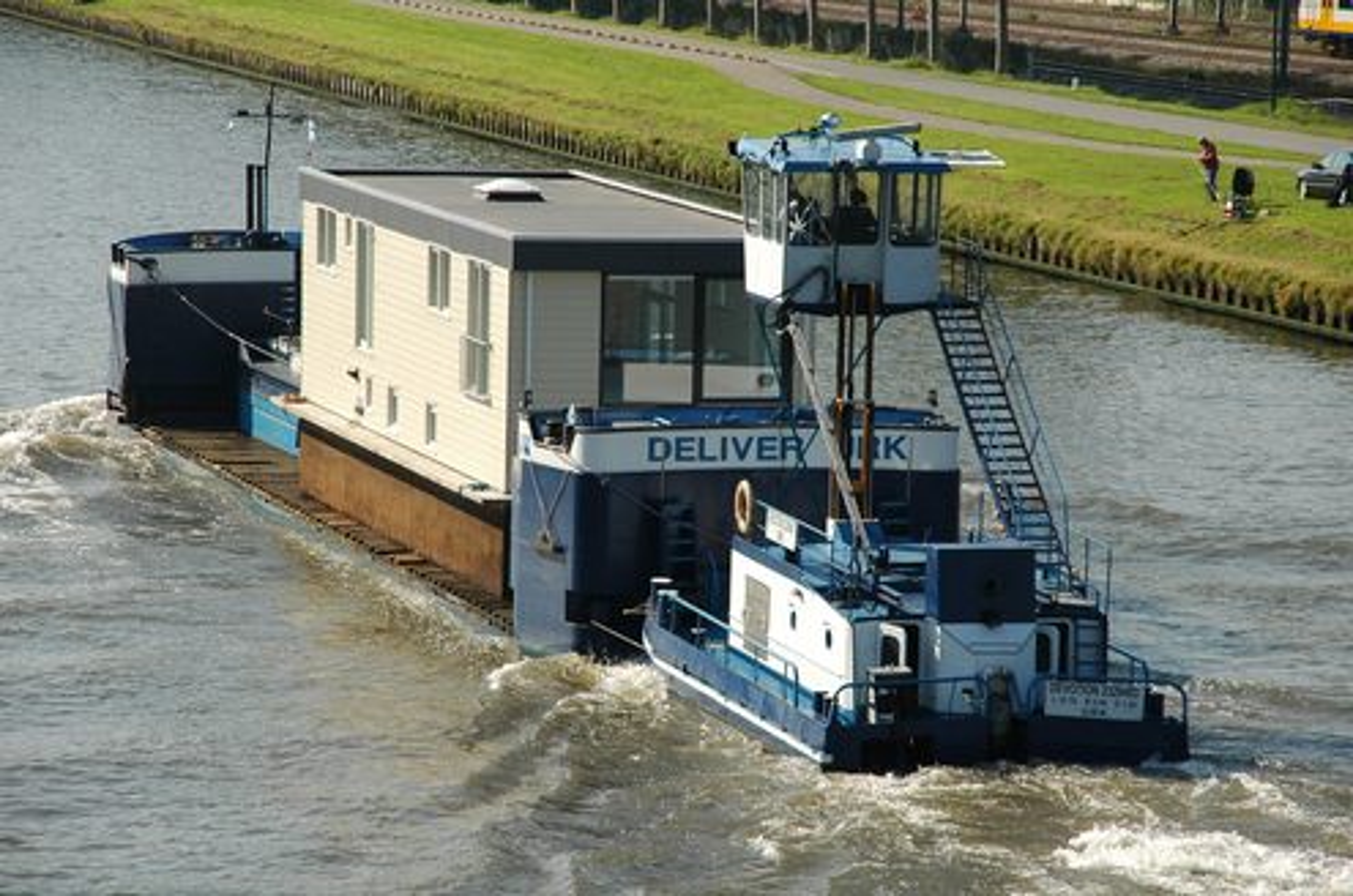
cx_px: 676
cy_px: 448
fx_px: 6527
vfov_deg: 7.9
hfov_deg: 11.8
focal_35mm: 174
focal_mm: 116
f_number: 10
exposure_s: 1/400
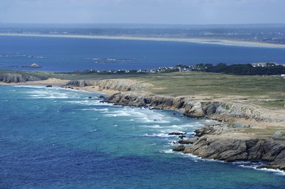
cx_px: 142
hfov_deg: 13.7
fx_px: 1187
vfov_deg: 9.1
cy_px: 94
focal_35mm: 150
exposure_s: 1/1000
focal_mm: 150
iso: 400
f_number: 11
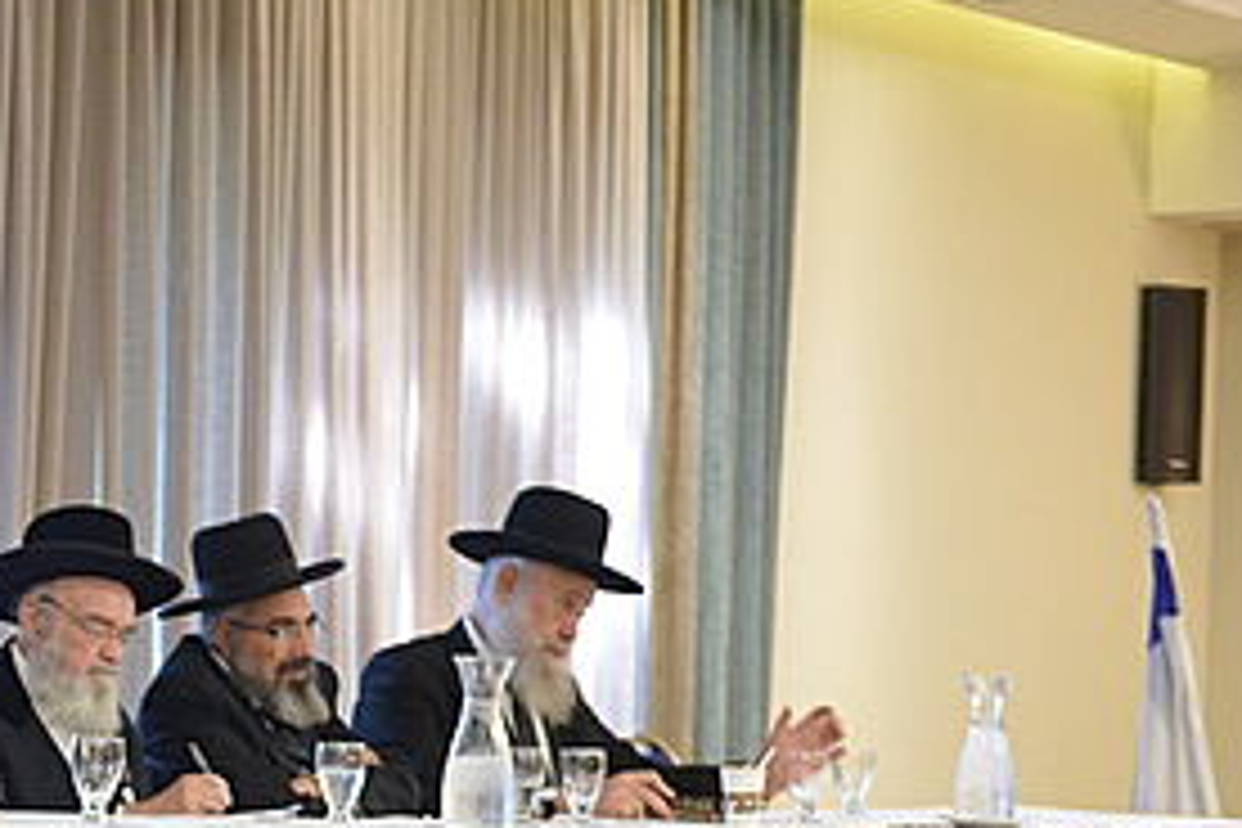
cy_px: 677
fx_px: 4795
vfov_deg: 9.8
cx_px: -490
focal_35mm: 139
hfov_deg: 14.0
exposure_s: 1/60
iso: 2500
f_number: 3.5
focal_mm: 48
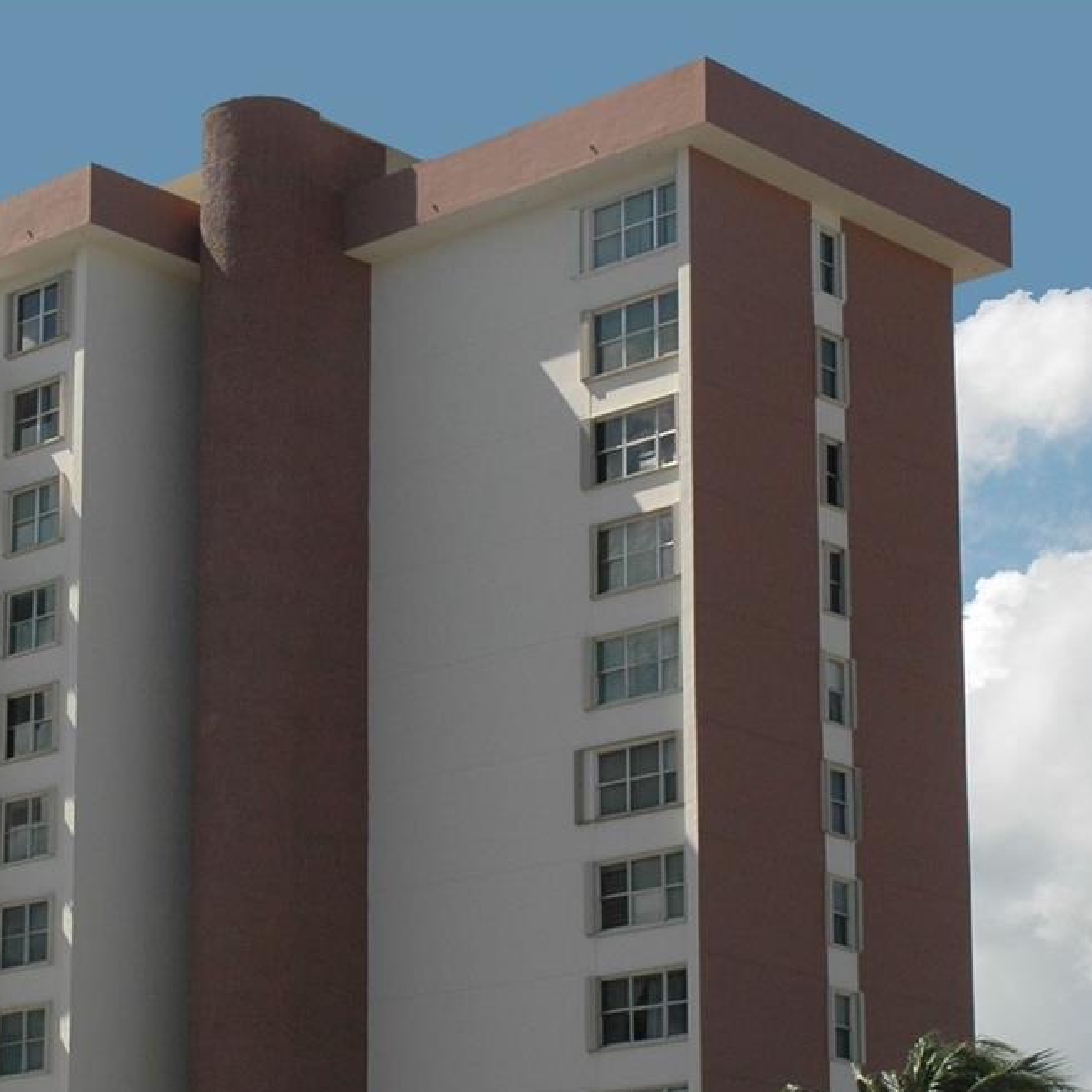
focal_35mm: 97
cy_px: 878
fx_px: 3464
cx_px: 65
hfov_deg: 17.6
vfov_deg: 17.8
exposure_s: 1/500
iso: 250
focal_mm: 31
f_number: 9
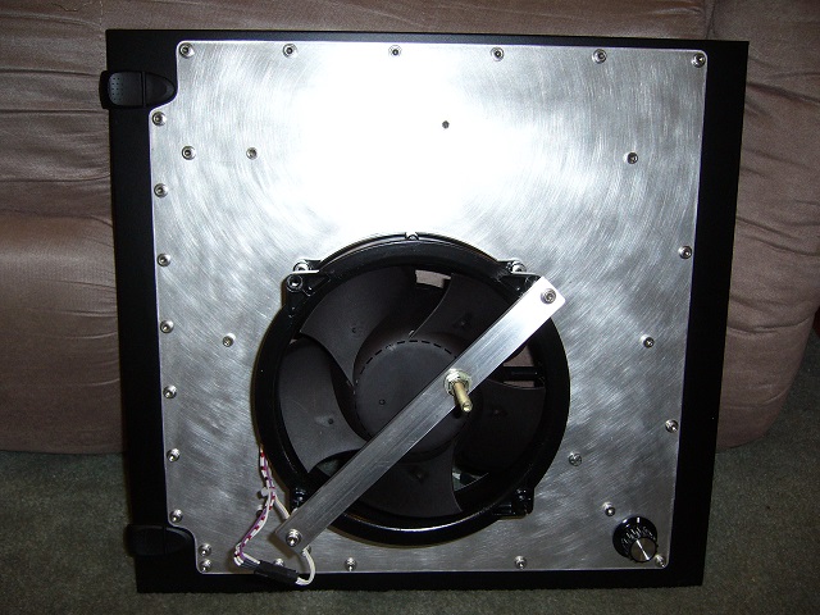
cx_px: 410
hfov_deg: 52.6
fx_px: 829
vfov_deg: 40.7
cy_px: 308
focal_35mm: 35
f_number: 2.8
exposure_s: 1/30
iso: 100
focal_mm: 5.8
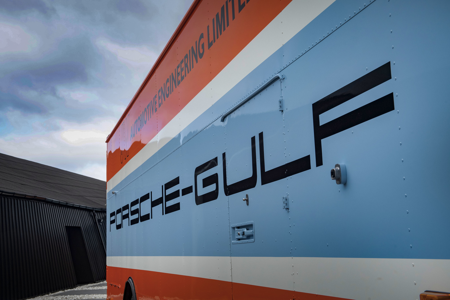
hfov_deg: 41.1
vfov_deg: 28.1
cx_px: 225
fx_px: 600
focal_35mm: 48
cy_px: 150
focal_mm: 48
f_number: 7.1
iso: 1000
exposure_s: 1/100
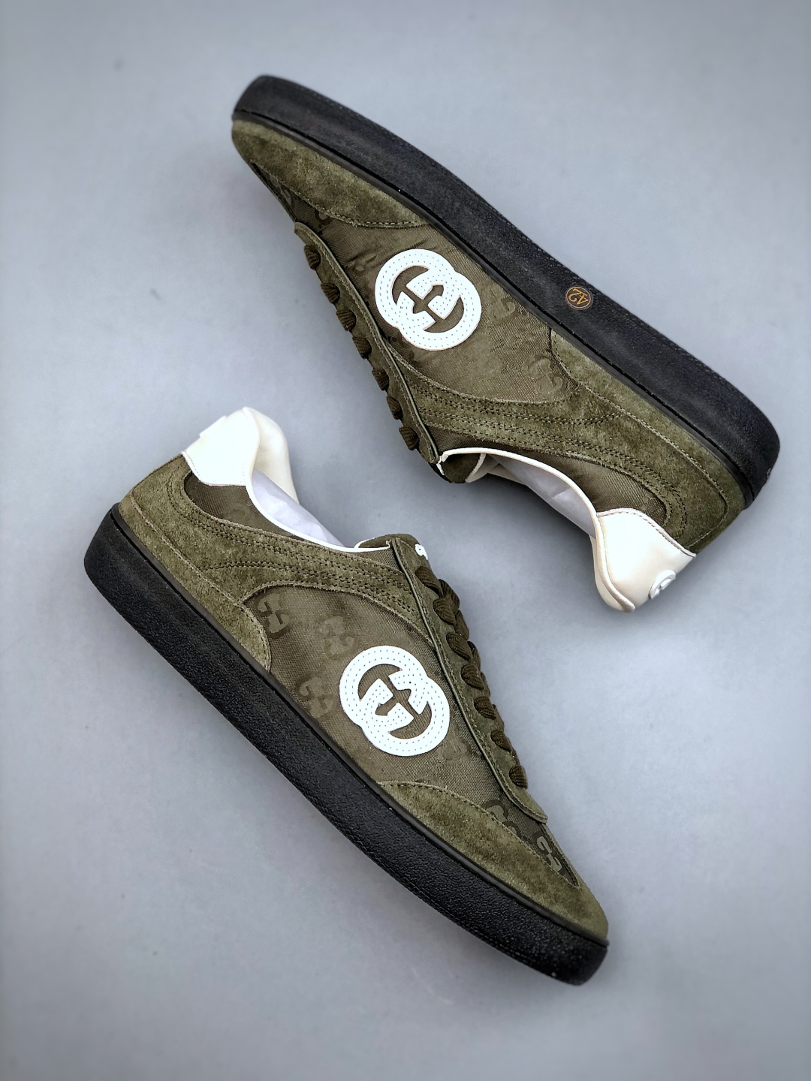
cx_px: 406
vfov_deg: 33.8
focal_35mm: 57
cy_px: 540
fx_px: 1781
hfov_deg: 25.7
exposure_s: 1/50
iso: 32
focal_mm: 6.6
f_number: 2.8
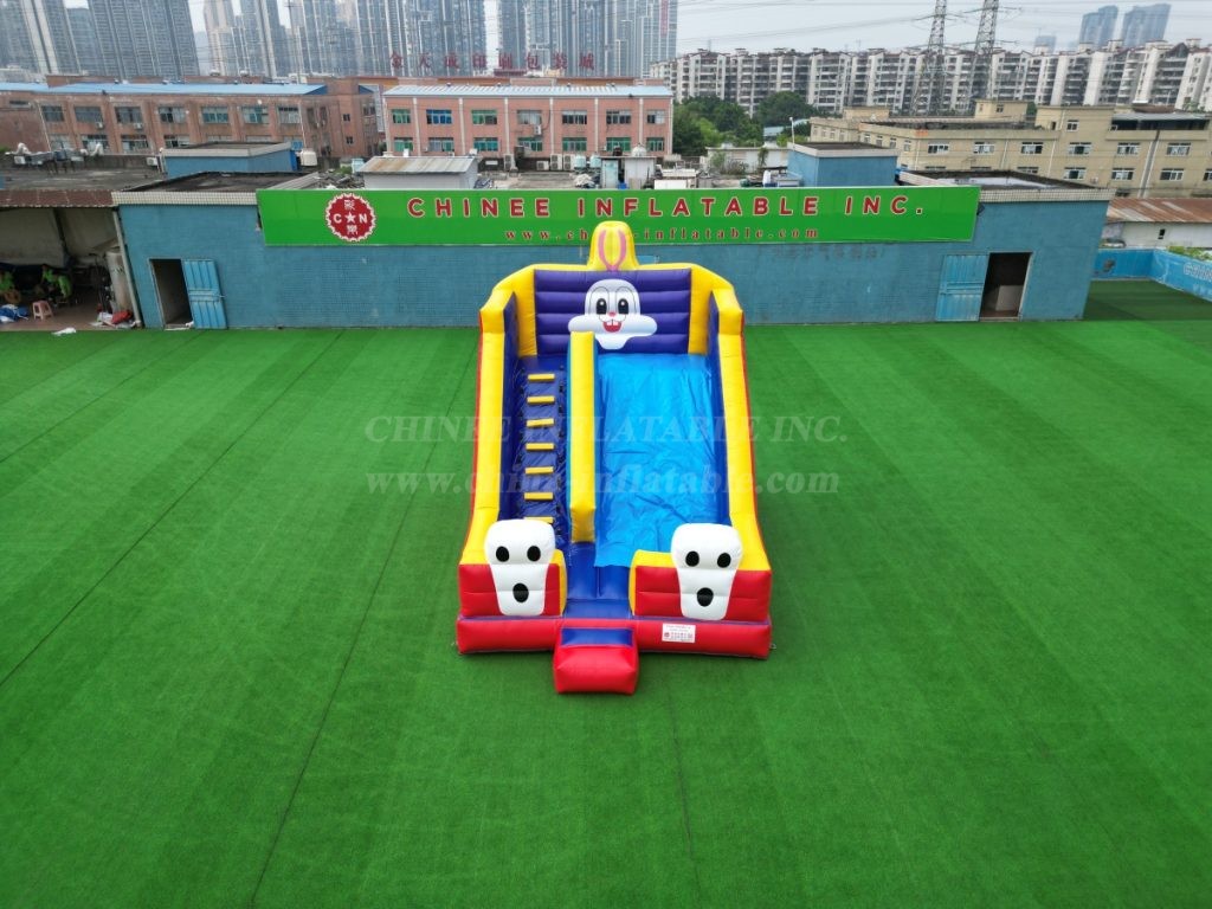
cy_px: 454
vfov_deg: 56.8
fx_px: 840
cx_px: 606
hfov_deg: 71.6
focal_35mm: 24
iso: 110
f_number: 1.7
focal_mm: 6.72
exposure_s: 1/1600
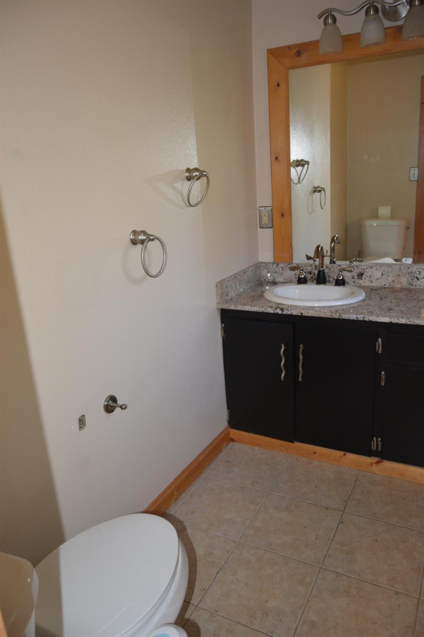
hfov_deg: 47.9
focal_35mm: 27
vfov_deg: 67.4
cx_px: 212
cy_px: 318
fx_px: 477
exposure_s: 1/60
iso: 900
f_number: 3.5
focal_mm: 18
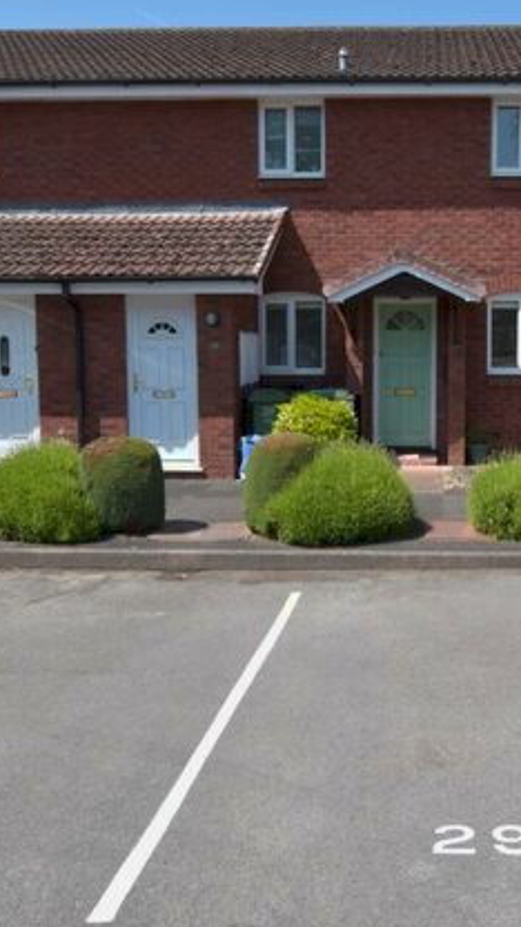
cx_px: 410
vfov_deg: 53.9
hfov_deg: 31.3
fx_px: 909
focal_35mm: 37
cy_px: 422
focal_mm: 14
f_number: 9.5
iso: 320
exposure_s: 1/350
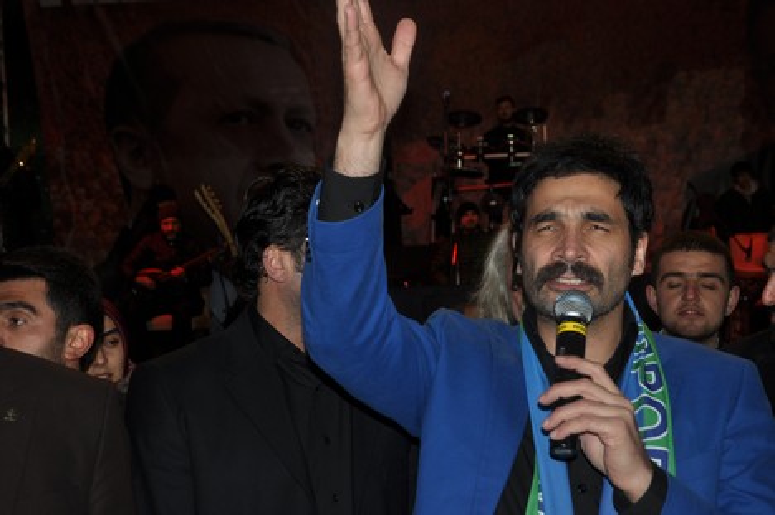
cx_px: 388
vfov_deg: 25.7
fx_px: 1129
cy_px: 258
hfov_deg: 37.9
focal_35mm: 52
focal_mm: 35
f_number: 4.5
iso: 200
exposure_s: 1/60
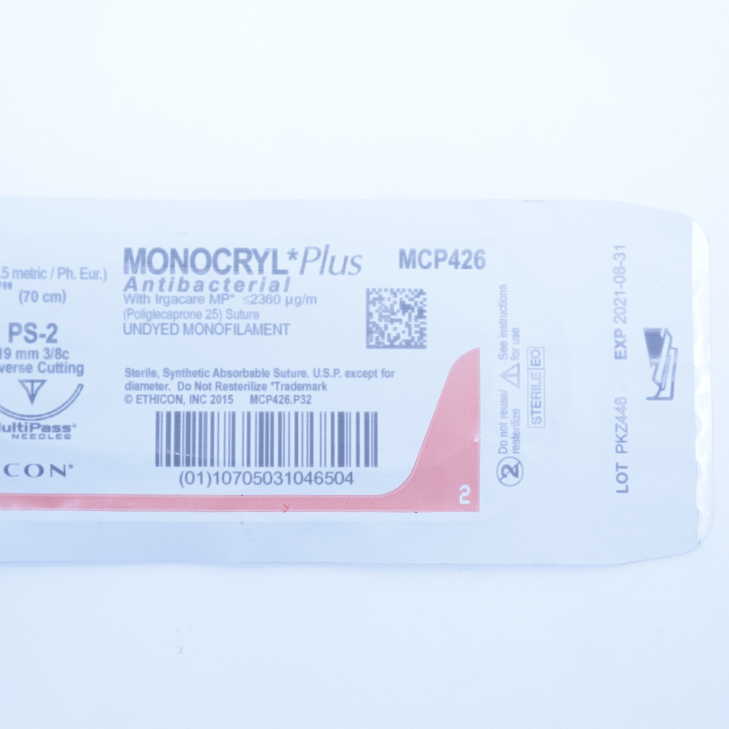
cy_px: 362
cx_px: 316
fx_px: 1477
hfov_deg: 27.7
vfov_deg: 27.7
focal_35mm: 62
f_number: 4.5
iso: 800
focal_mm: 32
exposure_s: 1/160
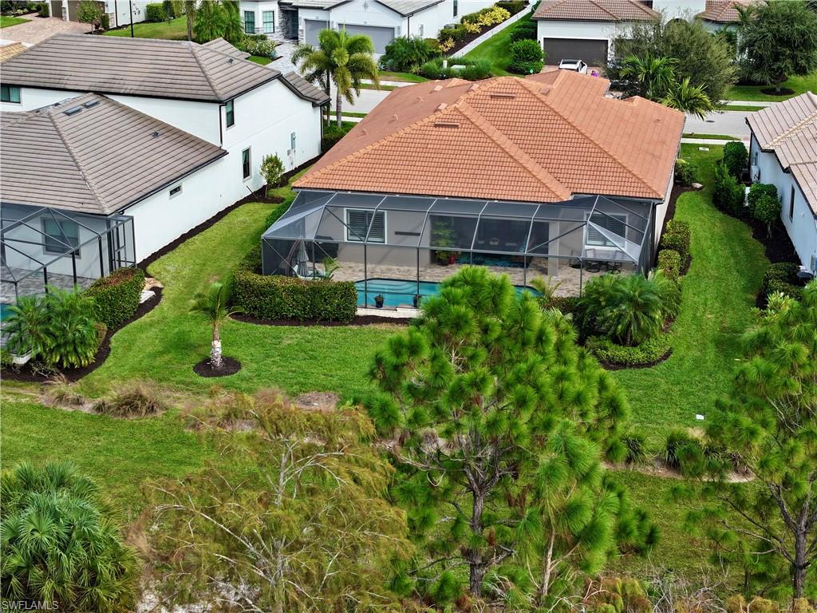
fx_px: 1652
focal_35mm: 70
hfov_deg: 27.8
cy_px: 306
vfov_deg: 21.0
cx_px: 408
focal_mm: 19.35
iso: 120
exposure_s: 1/640
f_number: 2.8
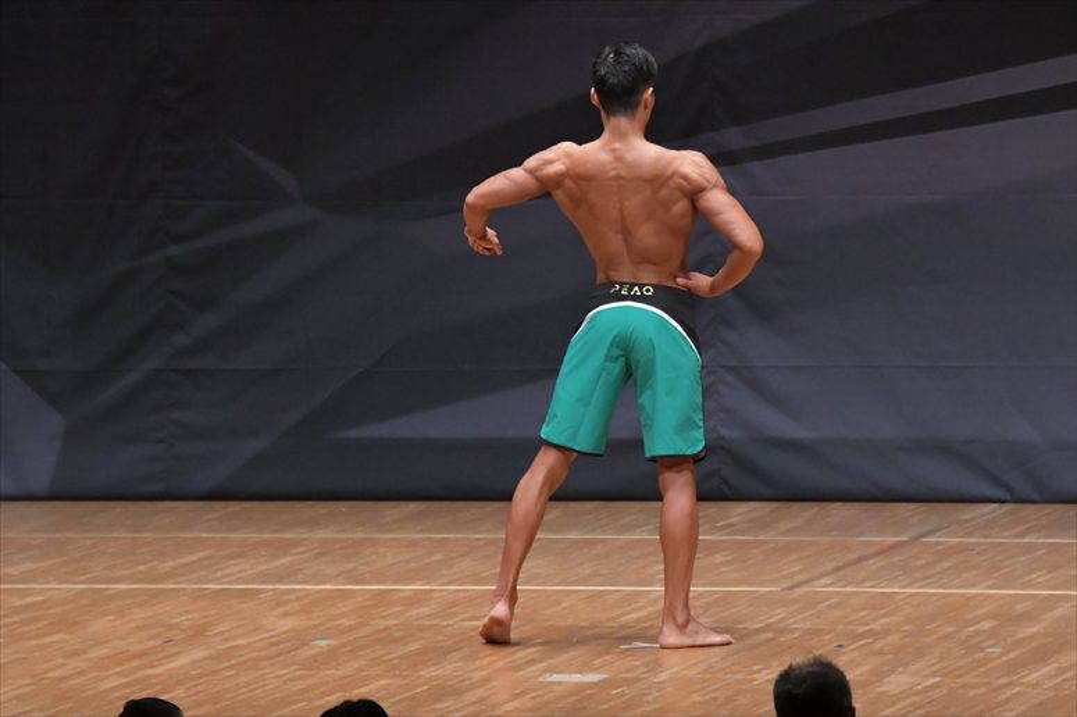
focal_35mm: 285
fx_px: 8522
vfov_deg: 4.8
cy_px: 358
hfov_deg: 7.2
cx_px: 538
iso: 6400
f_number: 5.6
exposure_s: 1/400
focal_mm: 190
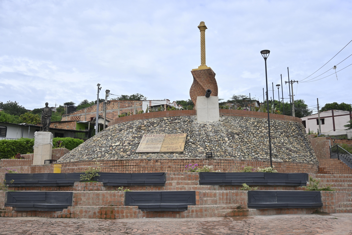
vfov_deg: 36.9
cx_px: 176
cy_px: 118
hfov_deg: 53.1
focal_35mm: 36
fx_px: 352
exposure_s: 1/800
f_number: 4.2
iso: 100
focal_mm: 24
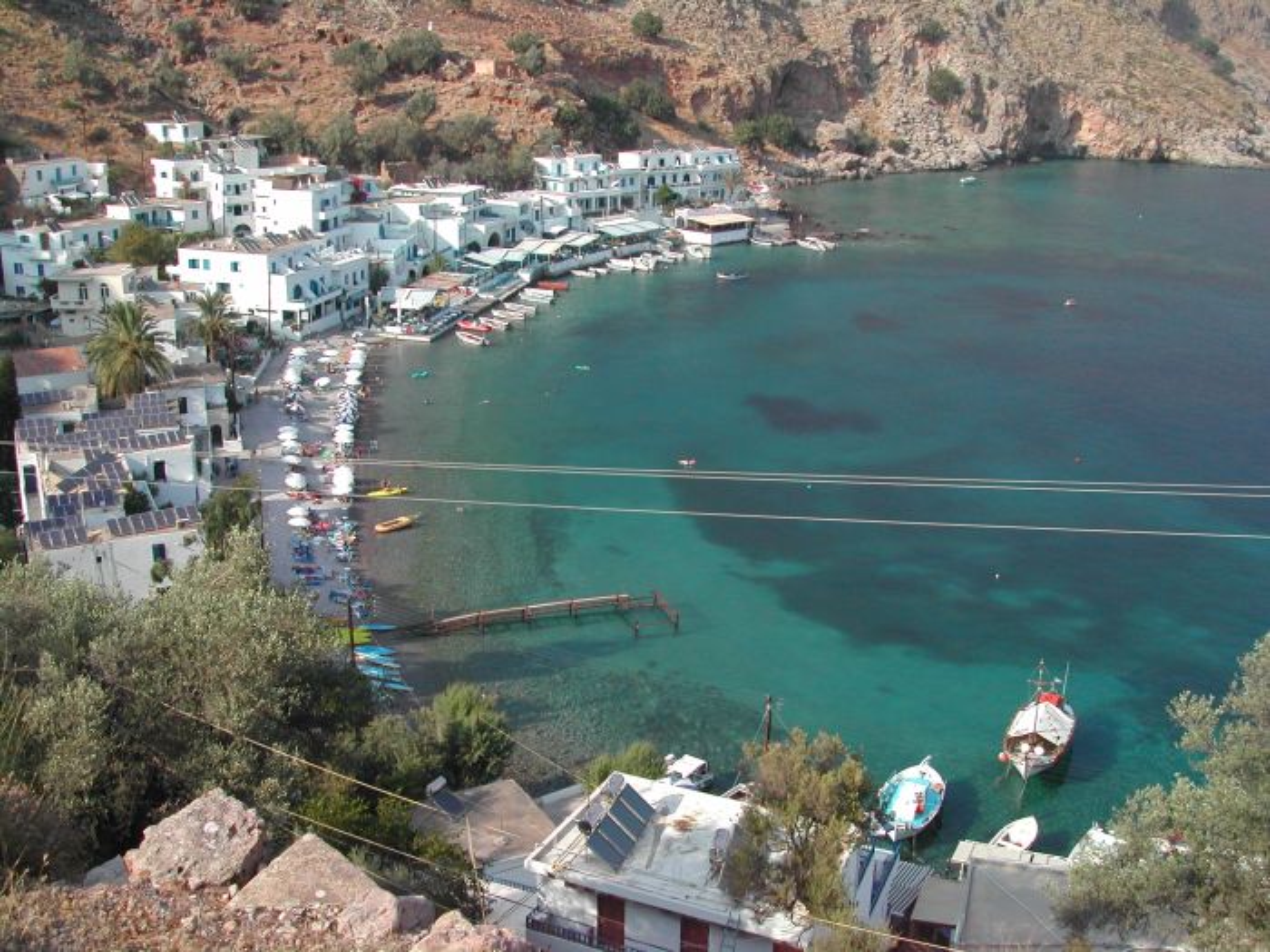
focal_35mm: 38
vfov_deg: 37.7
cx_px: 635
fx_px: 1394
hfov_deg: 49.0
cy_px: 476
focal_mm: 8
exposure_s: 1/164
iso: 100
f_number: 7.6
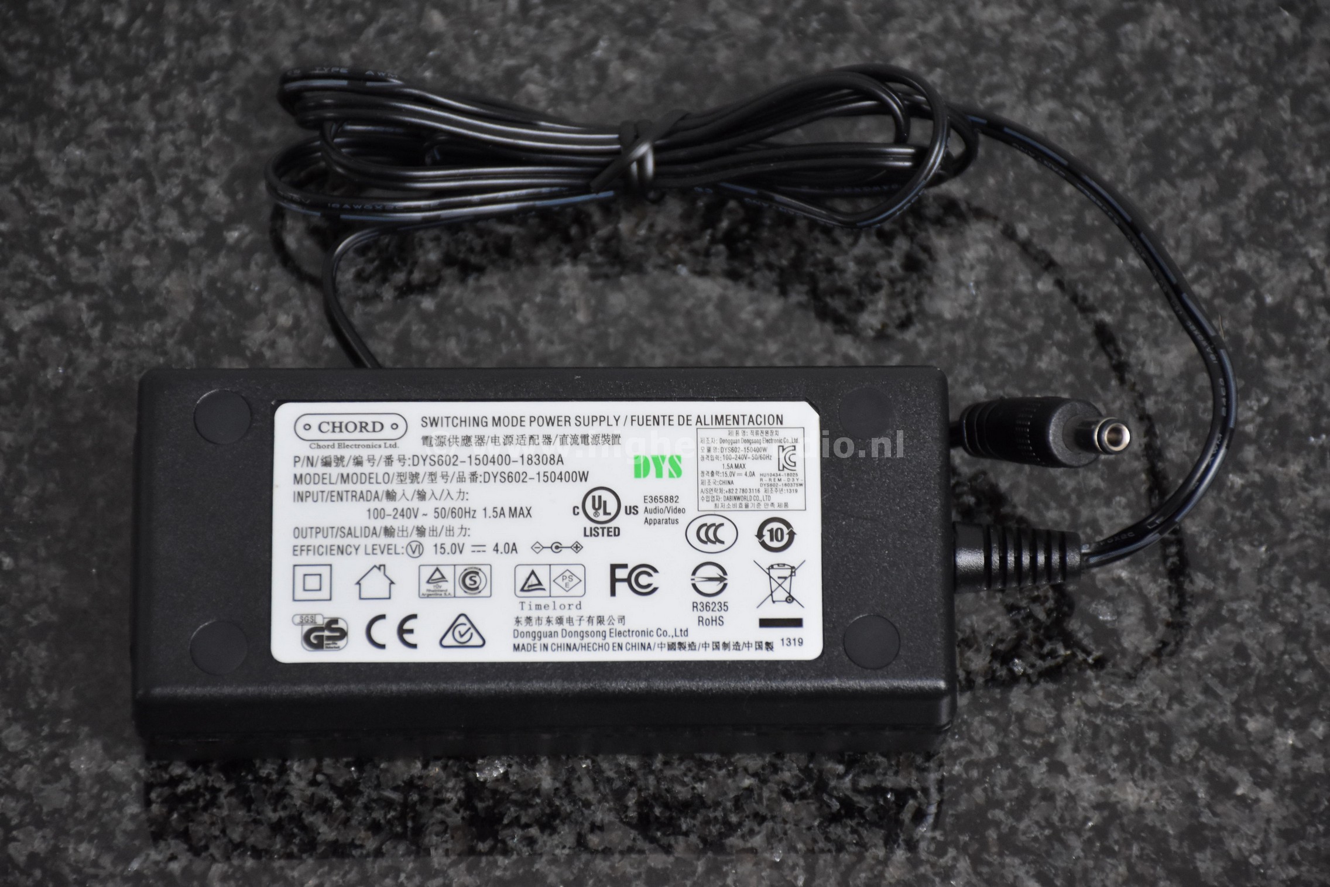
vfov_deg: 7.5
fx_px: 6761
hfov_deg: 11.2
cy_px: 444
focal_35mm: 183
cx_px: 665
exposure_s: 1/60
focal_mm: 122
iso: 1100
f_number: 5.6
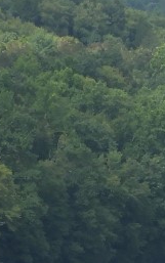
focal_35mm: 801
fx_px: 5753
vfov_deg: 2.6
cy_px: 448
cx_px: 282
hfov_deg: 1.6
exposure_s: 1/400
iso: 100
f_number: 5
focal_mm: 24.2
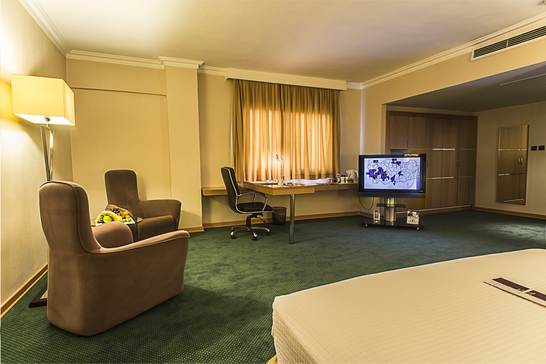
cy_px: 182
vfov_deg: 61.9
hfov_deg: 84.0
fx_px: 303
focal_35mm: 20
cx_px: 273
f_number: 4.5
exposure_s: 1.3
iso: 100
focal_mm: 20
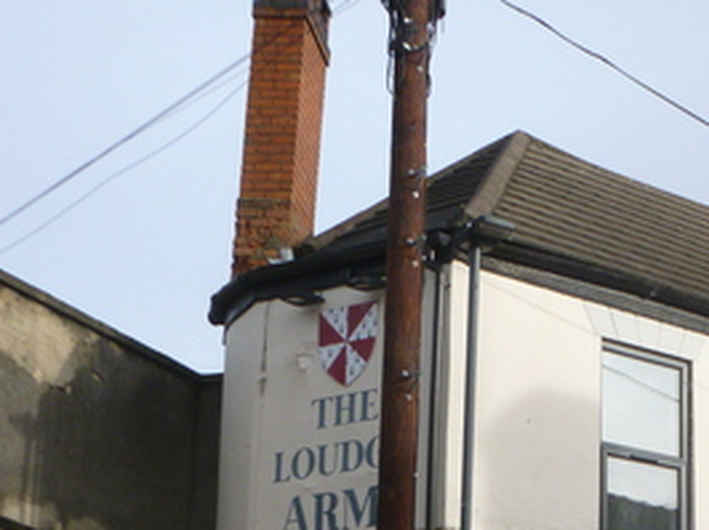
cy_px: 535
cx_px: 688
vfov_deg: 18.6
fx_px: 1576
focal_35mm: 77
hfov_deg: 24.4
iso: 160
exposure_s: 1/500
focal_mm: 5.7
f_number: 3.5
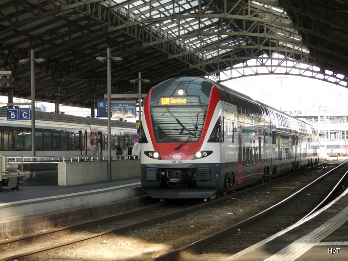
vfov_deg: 12.0
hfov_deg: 16.0
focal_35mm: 123
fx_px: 1237
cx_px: 174
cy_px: 130
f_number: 3.6
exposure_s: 1/100
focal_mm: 20.2
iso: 100
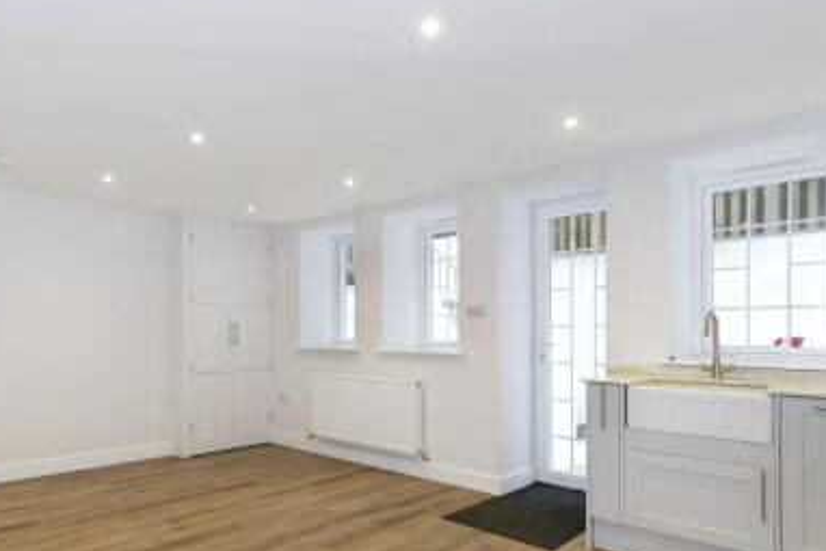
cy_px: 342
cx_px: 334
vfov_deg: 52.6
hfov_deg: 73.0
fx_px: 551
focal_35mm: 24
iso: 400
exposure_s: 1/20
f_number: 7.1
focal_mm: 14
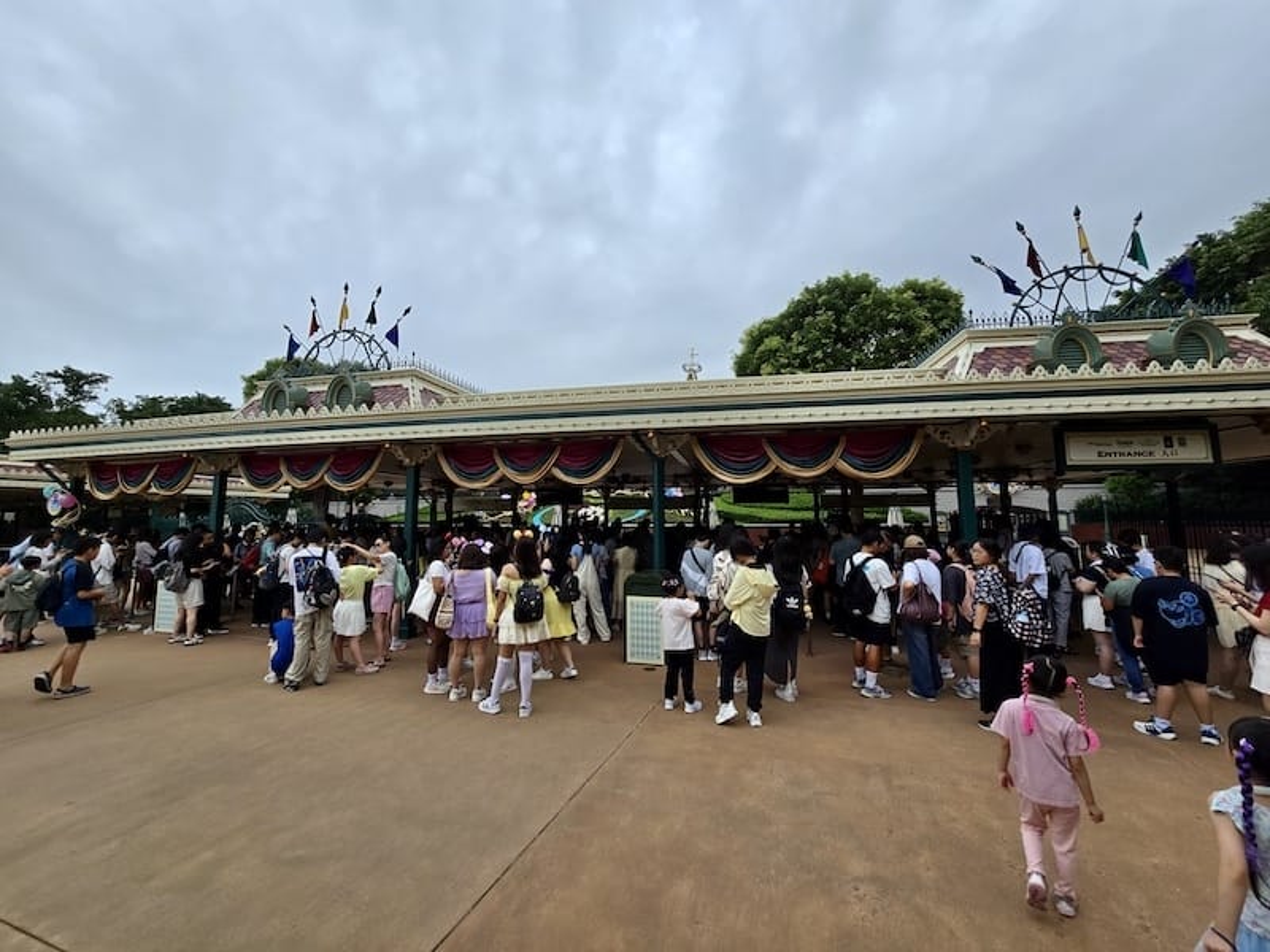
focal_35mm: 13
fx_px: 477
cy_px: 476
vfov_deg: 89.9
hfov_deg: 106.2
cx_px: 635
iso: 50
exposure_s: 1/1354
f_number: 2.2
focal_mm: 2.2
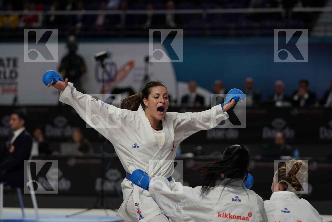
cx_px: 166
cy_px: 111
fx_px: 1660
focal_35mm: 180
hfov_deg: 11.4
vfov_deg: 7.6
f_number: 2.8
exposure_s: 1/1000
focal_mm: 120
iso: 640
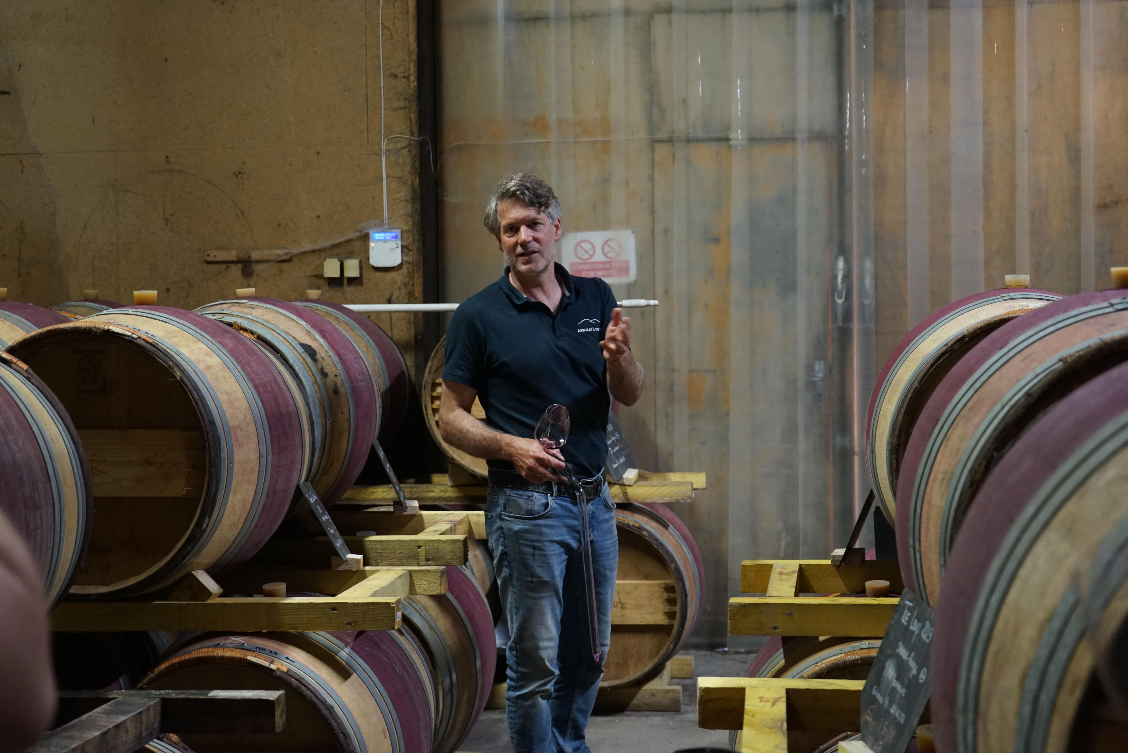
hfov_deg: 32.9
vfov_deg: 22.3
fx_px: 1912
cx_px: 564
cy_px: 376
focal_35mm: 61
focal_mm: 61
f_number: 5.6
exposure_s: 1/20
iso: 1600
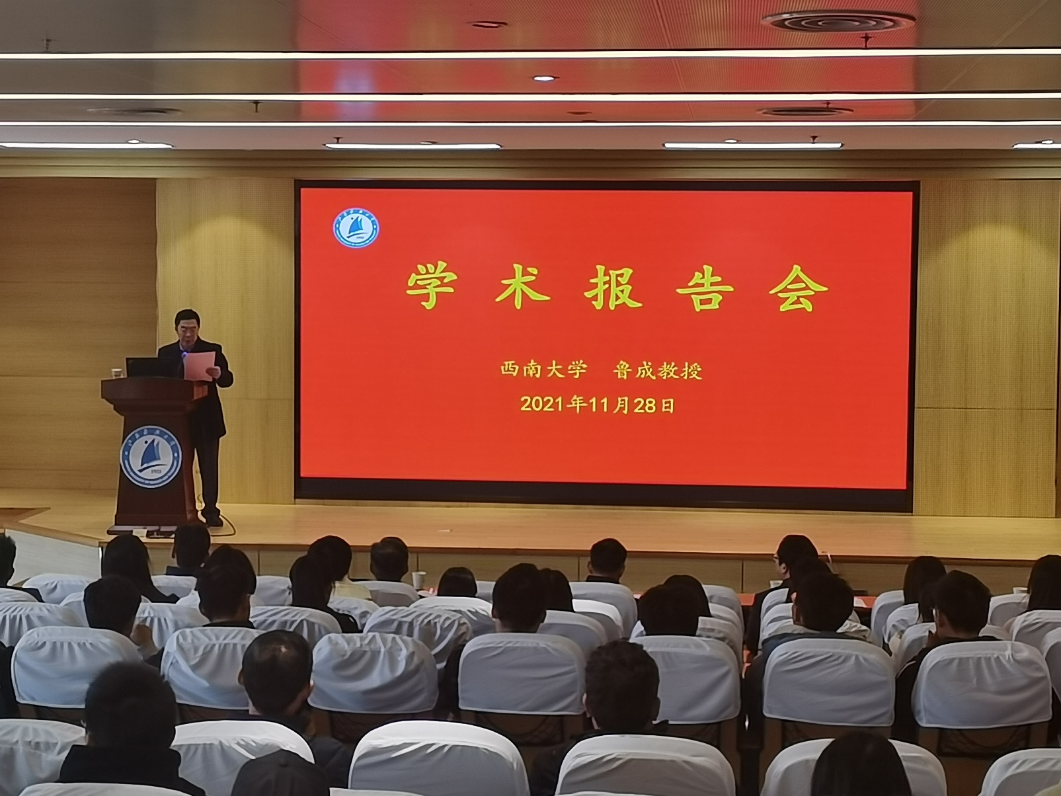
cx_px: 530
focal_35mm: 66
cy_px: 398
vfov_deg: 22.3
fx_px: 2023
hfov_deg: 29.4
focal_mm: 5.58
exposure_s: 1/120
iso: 50
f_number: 1.8
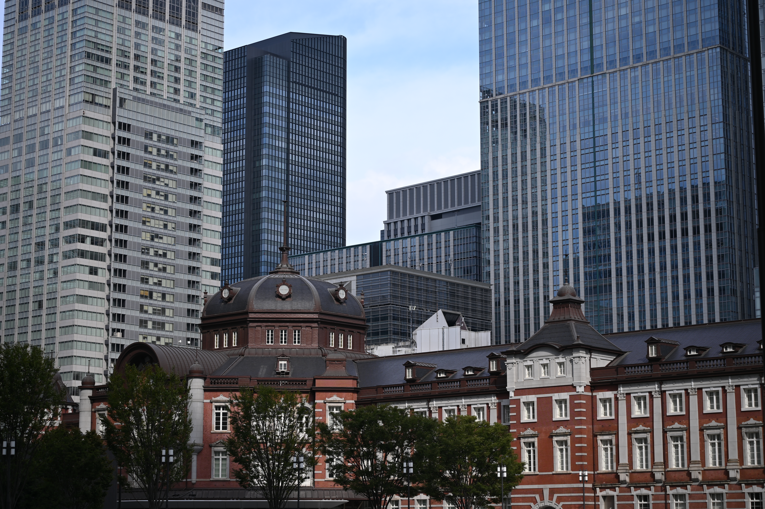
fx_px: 1486
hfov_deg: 28.9
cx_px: 382
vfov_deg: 19.4
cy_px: 254
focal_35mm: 70
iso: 100
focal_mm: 70
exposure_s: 1/500
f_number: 4.5
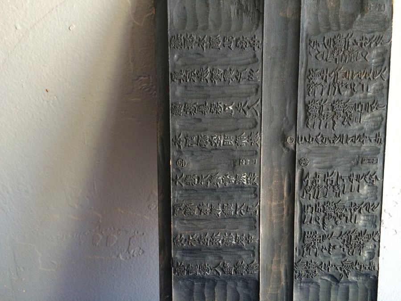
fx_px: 348
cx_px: 200
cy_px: 150
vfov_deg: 46.8
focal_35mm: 30
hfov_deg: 60.0
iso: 250
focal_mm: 4.12
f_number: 2.2
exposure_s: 1/30
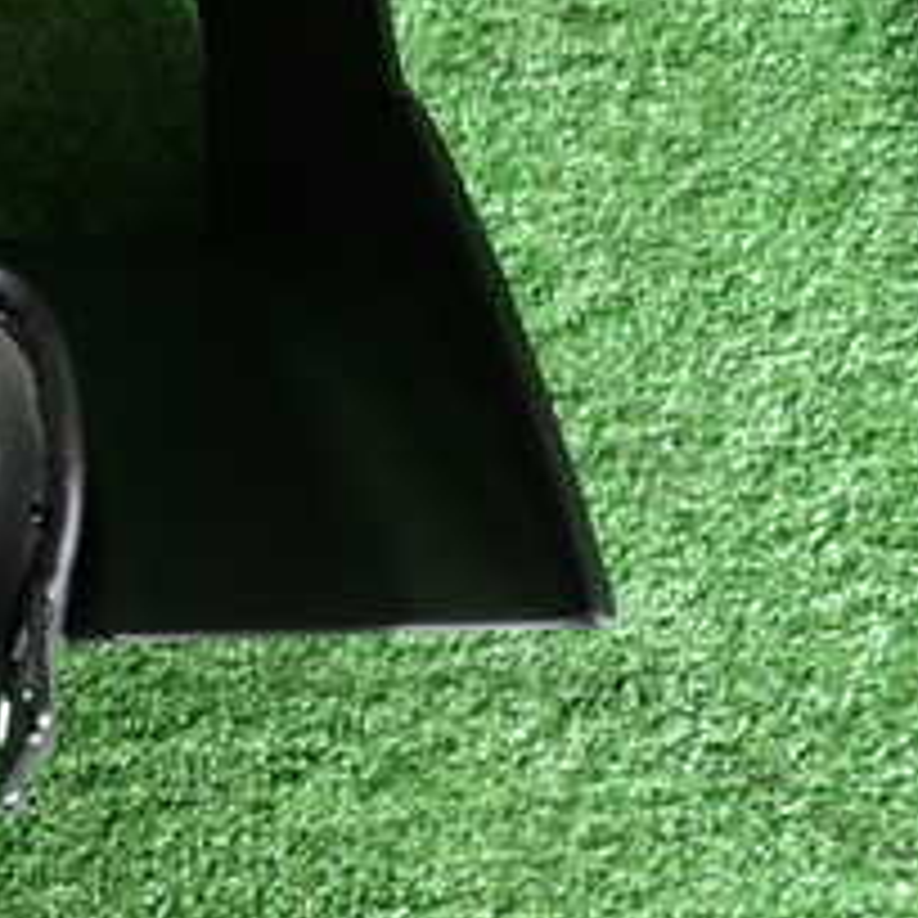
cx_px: -396
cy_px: 202
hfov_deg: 22.5
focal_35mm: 65
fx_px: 1950
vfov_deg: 26.1
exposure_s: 1/40
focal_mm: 4.5
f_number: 2
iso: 200
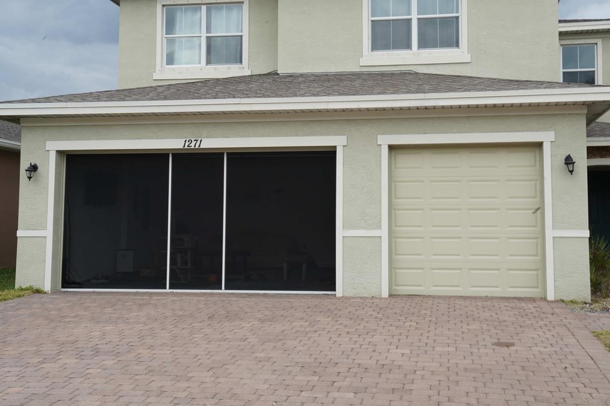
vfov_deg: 31.2
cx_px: 345
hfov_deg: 45.3
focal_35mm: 43
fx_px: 729
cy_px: 180
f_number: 22
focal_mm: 35
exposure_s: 1/40
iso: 400
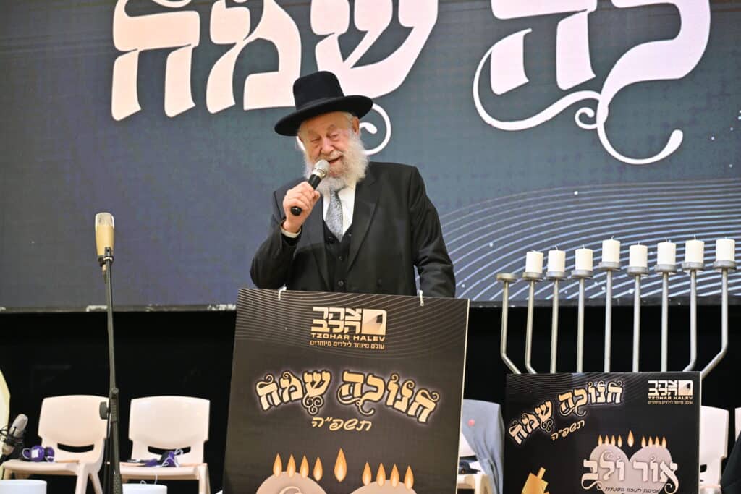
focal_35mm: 63
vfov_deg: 21.6
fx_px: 1297
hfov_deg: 31.9
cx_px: 370
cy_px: 247
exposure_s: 1/160
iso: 640
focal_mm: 63
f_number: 4
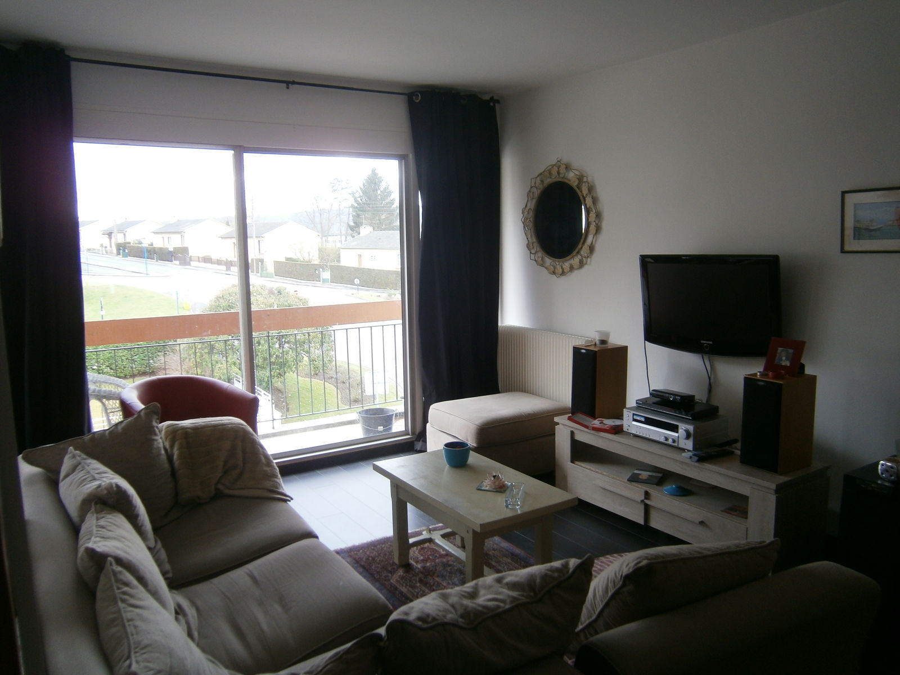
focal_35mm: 26
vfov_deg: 53.1
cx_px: 450
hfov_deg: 67.3
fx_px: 676
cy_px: 338
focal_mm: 4.7
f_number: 2.8
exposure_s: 1/30
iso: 80
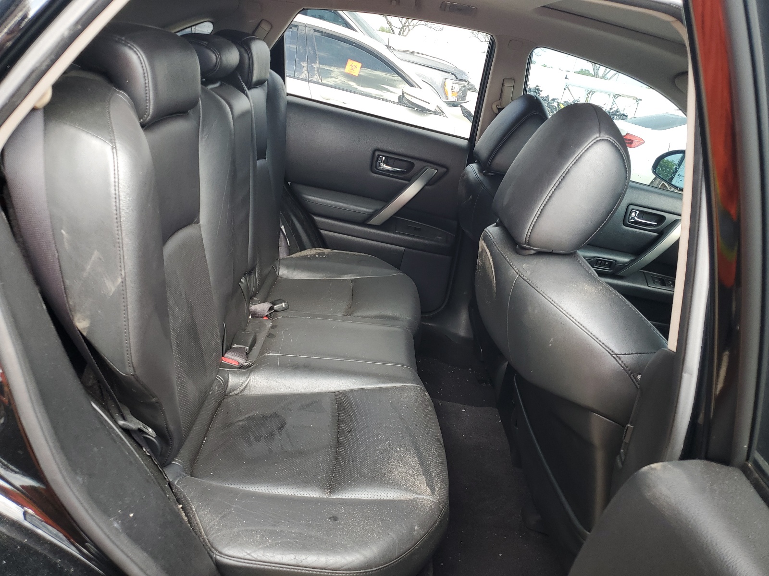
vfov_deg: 53.1
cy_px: 288
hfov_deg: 67.3
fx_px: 578
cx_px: 384
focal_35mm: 26
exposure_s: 1/156
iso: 50
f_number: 1.5
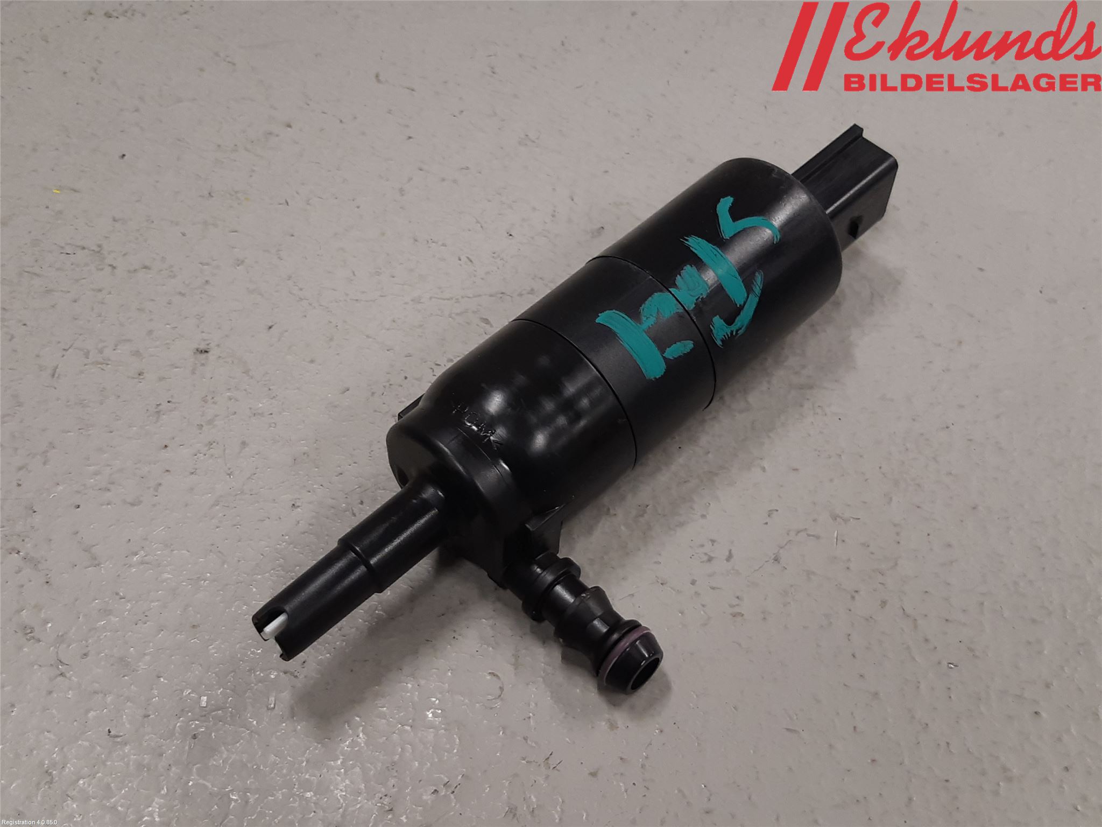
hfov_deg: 67.3
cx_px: 551
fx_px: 828
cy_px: 414
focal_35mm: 26
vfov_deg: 53.1
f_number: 1.7
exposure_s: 1/50
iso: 80
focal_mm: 3.93
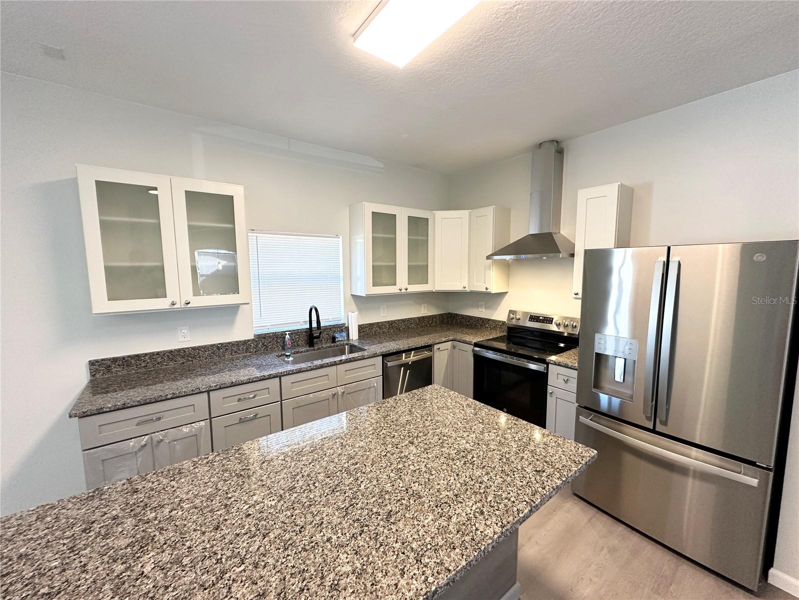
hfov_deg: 102.1
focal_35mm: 14
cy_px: 300
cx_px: 400
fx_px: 323
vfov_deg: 85.7
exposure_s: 1/100
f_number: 2.2
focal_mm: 2.22
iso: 200
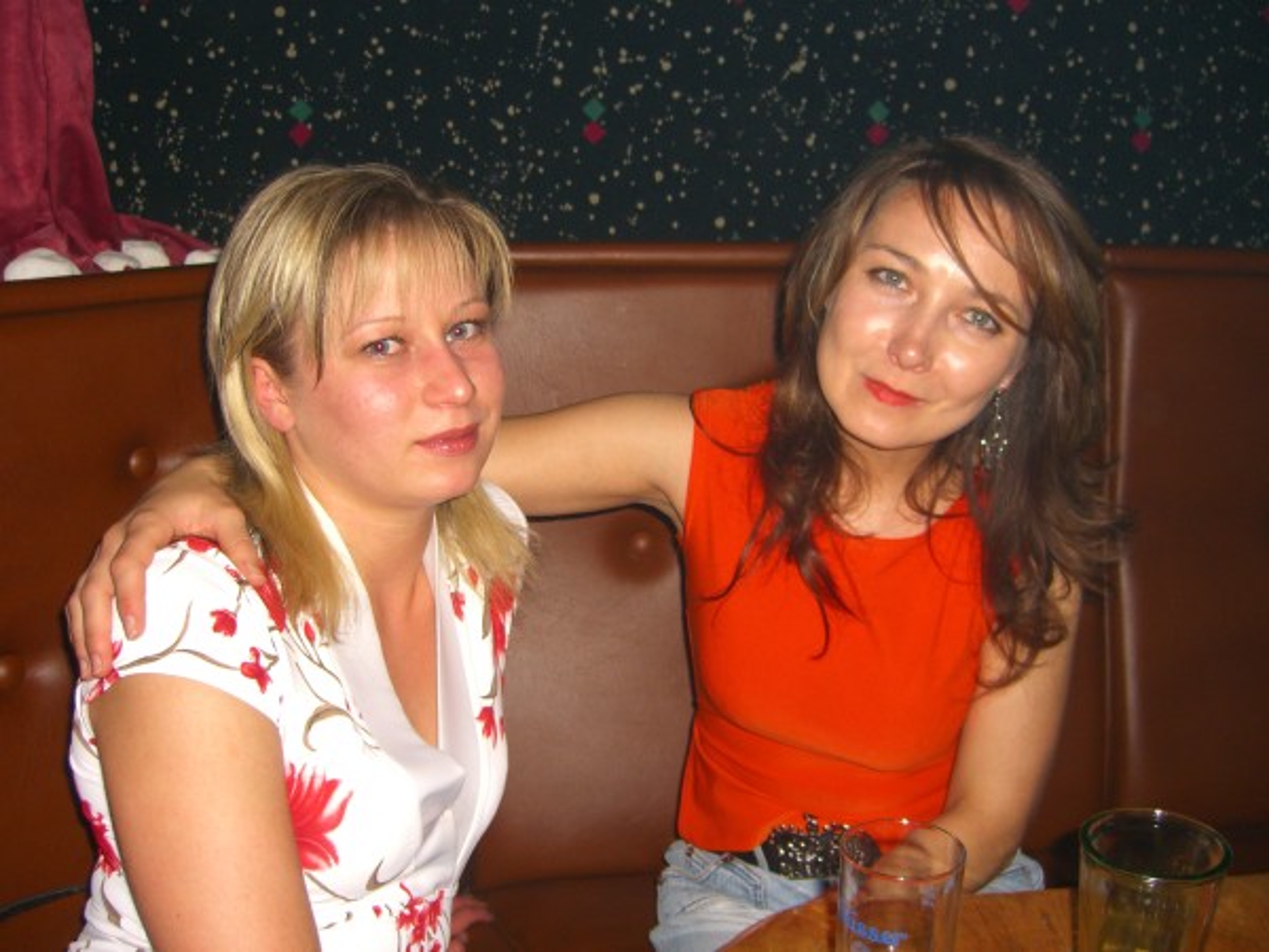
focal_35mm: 38
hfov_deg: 49.0
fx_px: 1393
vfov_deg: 37.7
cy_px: 476
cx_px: 634
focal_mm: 7.9
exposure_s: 1/60
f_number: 2.8
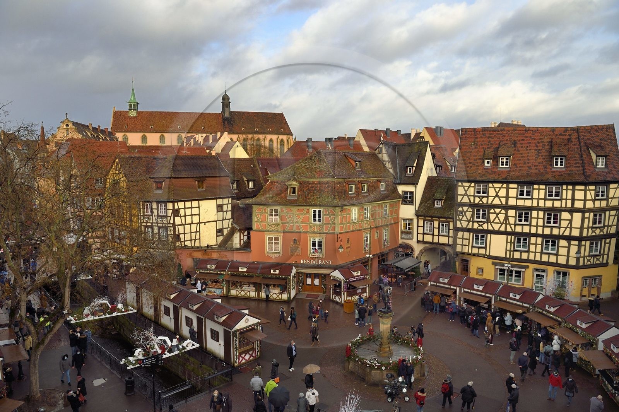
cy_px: 206
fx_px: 412
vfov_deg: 53.1
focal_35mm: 24
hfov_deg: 73.8
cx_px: 310
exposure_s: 1/250
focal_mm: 24
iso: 400
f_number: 11
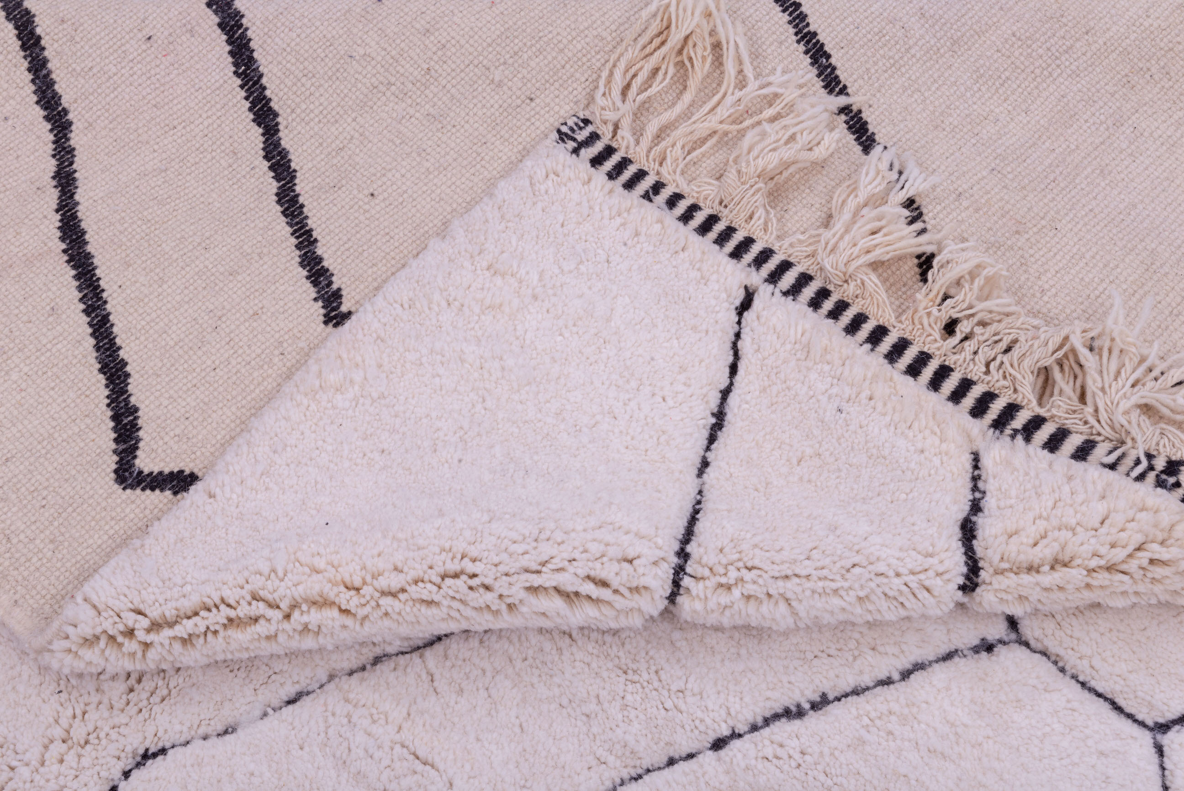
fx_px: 1843
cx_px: 592
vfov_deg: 24.2
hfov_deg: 35.6
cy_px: 396
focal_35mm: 56
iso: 160
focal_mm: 56
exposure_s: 1/160
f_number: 16
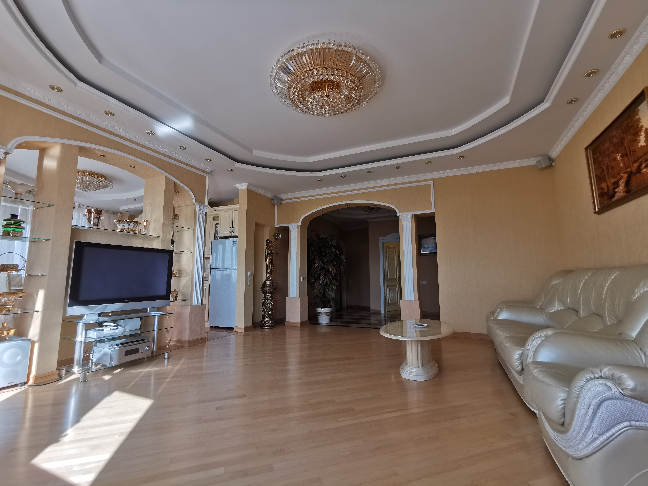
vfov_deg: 78.1
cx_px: 324
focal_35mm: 16
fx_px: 300
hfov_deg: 94.5
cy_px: 243
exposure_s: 1/115
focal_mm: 2.35
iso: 50
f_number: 2.2
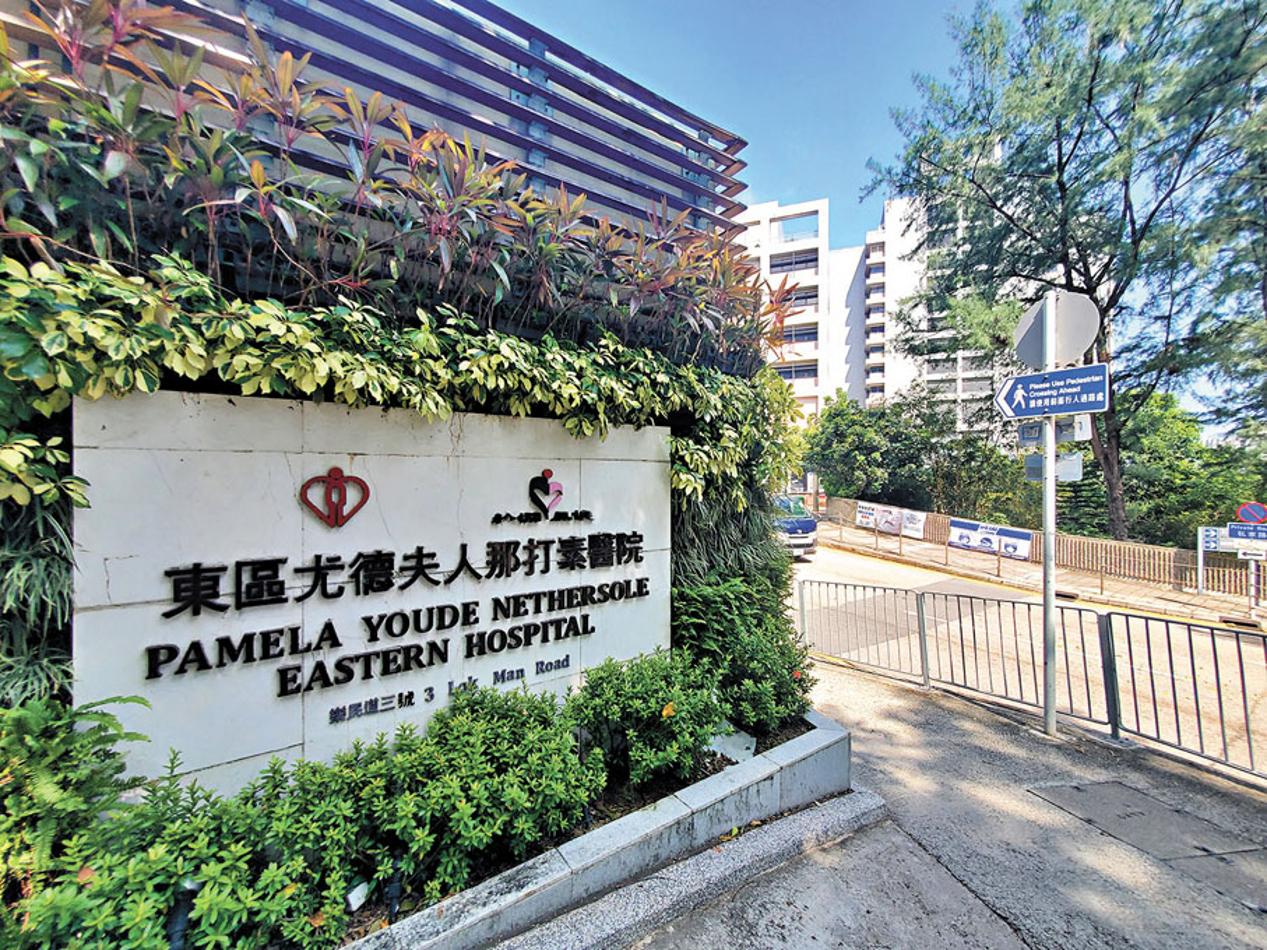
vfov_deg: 89.9
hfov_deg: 106.2
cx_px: 634
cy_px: 475
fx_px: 476
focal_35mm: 13
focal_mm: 1.8
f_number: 2.2
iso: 50
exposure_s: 1/350
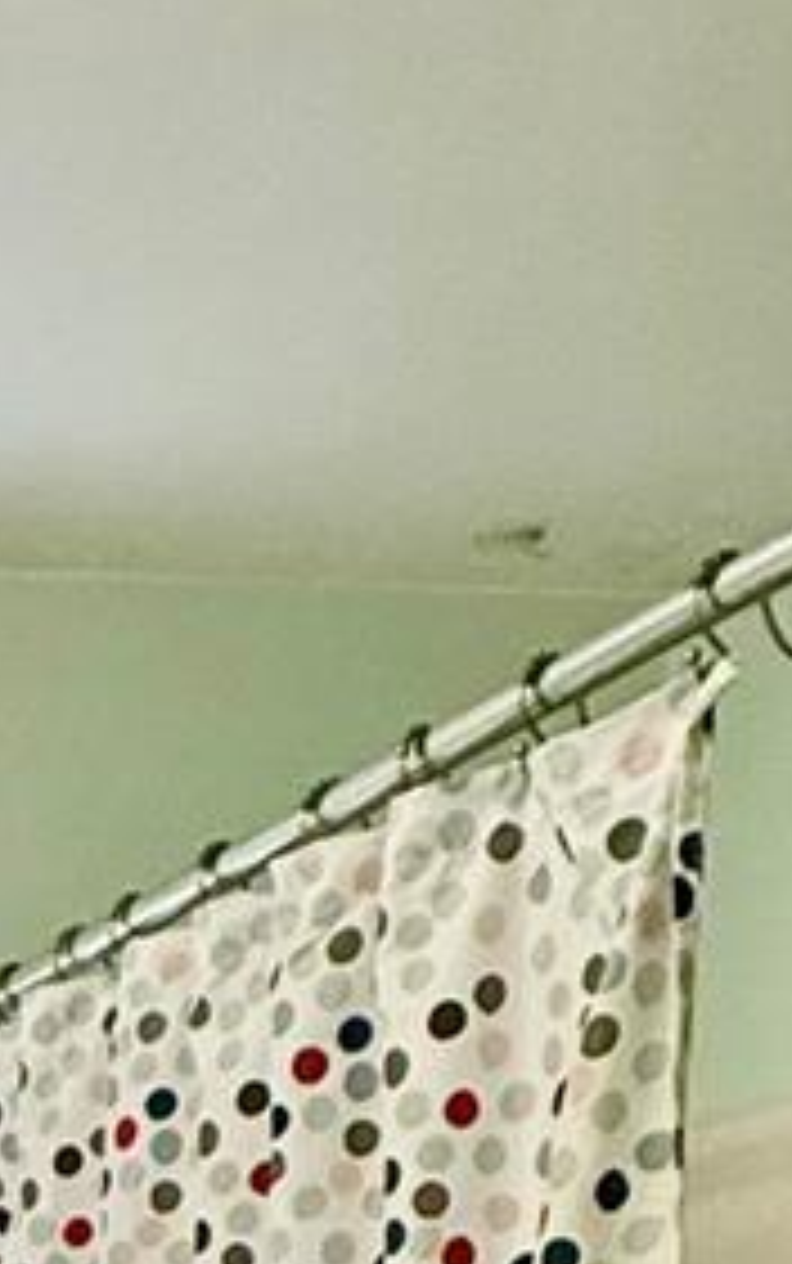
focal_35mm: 81
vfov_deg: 20.0
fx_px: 2793
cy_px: 2141
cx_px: -972
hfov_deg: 13.1
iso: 250
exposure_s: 1/120
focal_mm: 2.22
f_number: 2.2
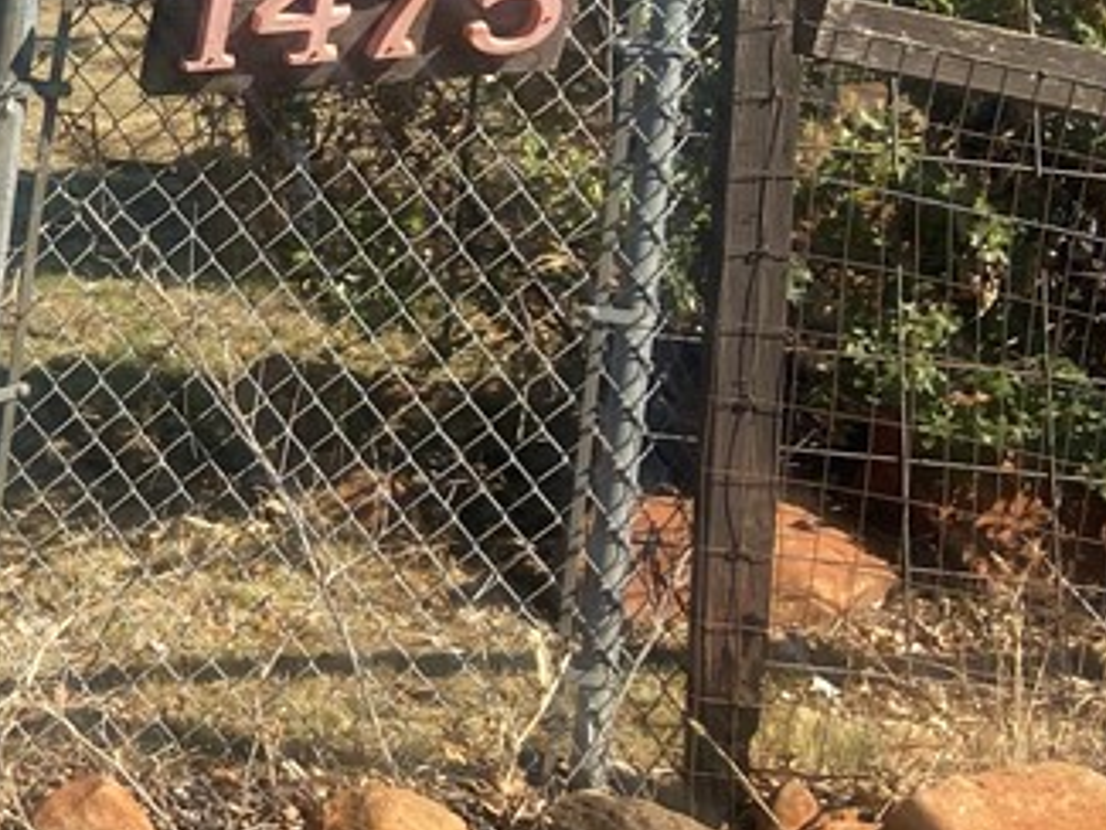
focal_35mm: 82
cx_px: -422
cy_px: 245
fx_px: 2621
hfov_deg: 21.1
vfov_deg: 17.9
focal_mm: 4.25
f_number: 1.8
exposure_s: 1/2315
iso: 32
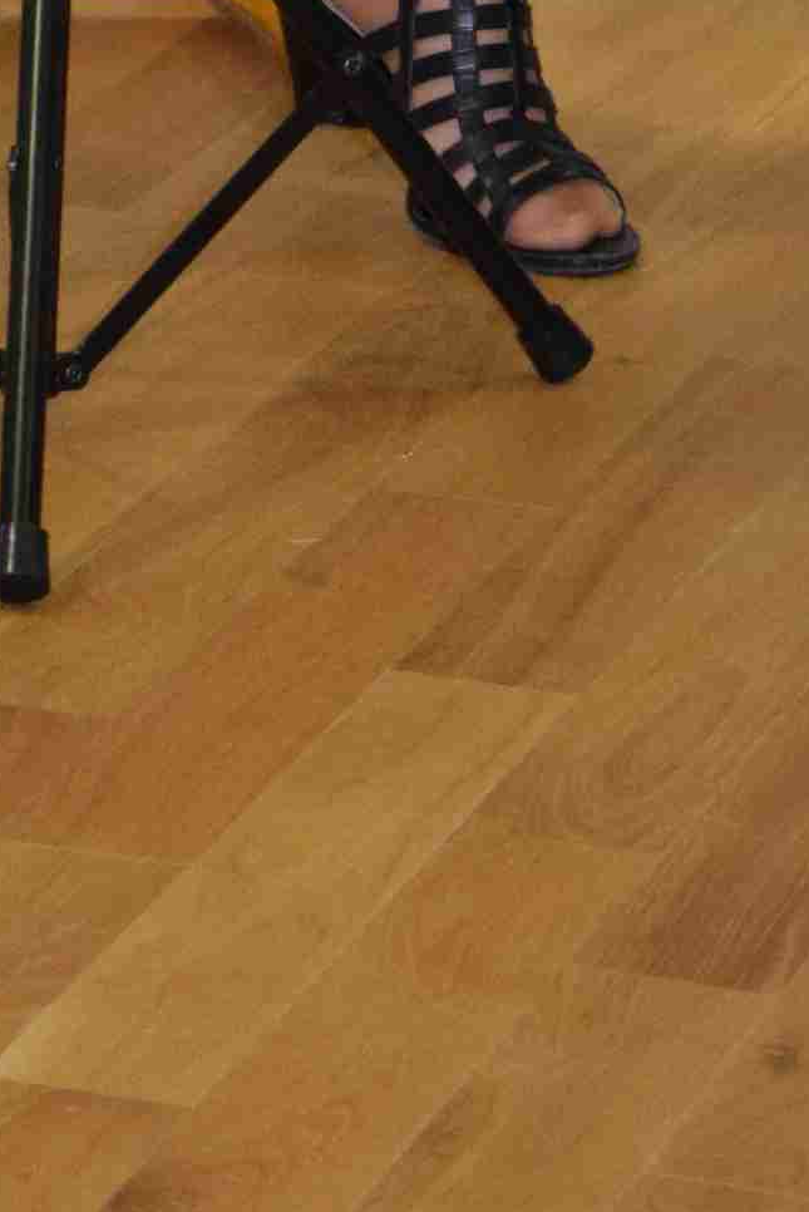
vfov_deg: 6.0
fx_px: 11279
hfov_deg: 4.1
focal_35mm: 335
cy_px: -1245
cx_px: -174
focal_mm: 48
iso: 1600
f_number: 4.8
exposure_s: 1/100
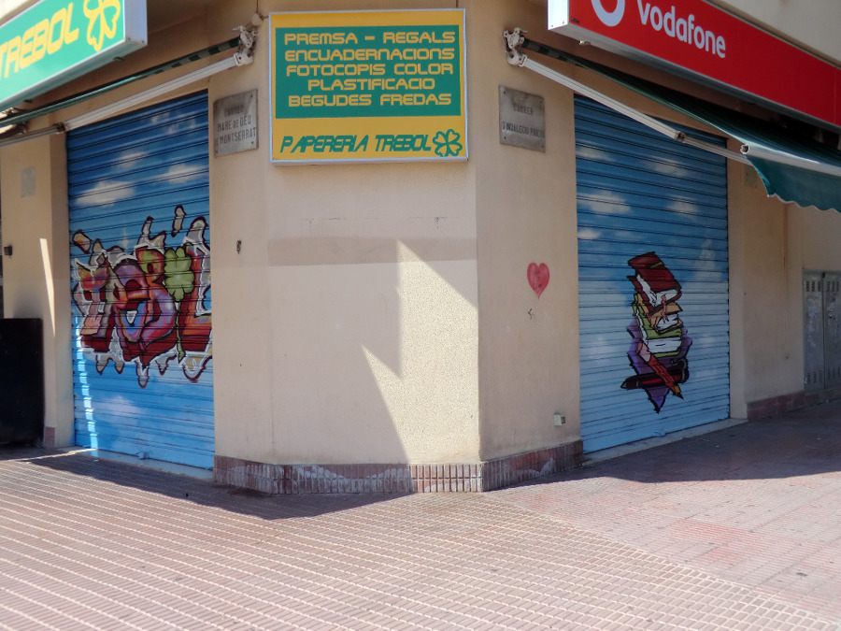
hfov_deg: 54.0
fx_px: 826
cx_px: 420
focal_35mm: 34
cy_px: 316
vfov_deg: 41.8
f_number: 3.6
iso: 64
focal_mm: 6.1
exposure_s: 1/640
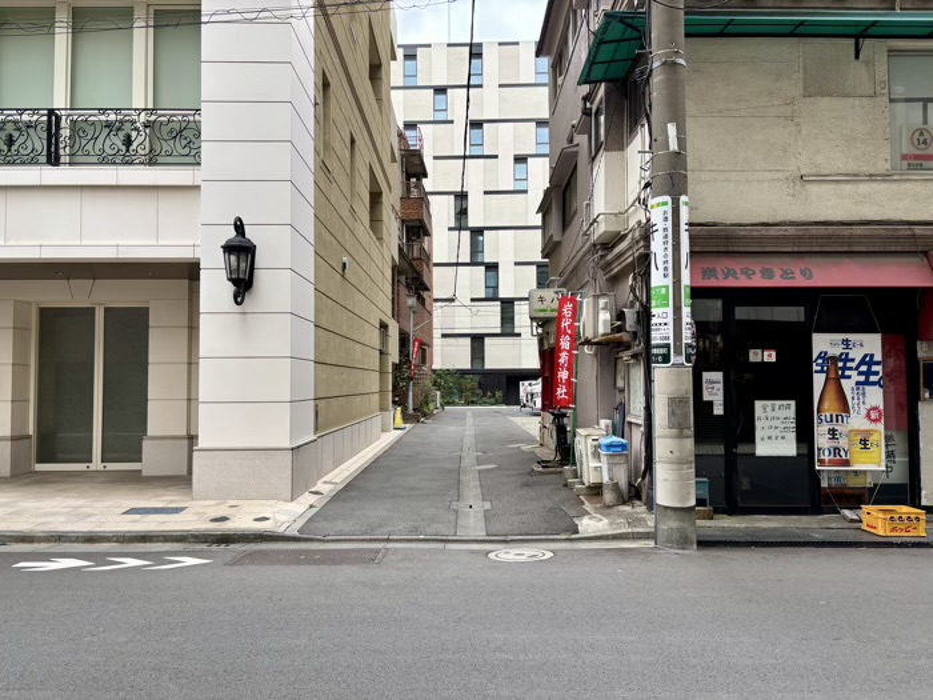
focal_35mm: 26
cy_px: 350
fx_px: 701
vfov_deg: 53.1
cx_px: 466
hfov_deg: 67.3
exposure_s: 1/121
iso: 64
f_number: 1.6
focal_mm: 5.96
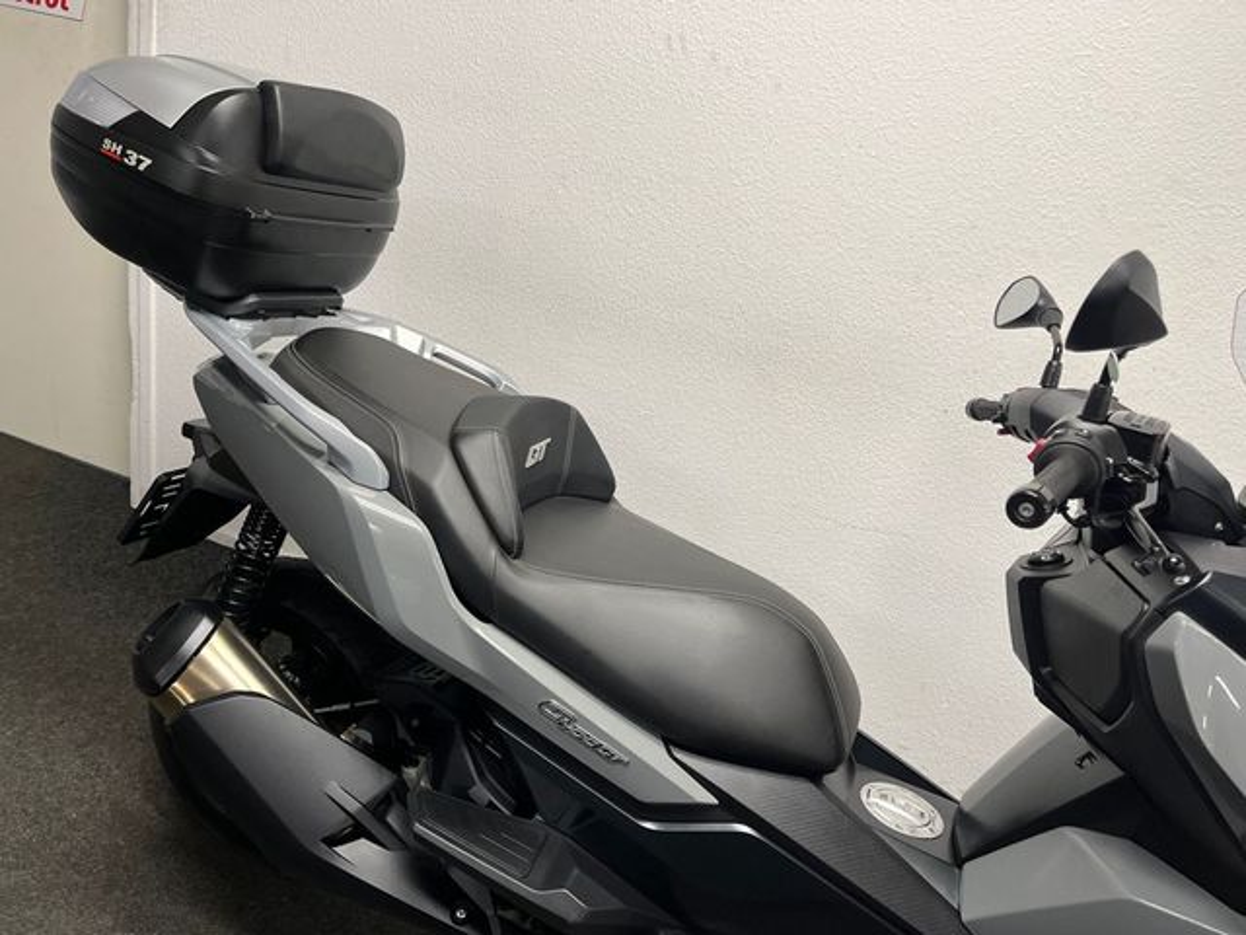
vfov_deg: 53.1
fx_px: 936
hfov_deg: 67.3
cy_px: 468
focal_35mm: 26
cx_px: 623
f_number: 1.6
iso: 125
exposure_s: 1/100
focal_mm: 5.1
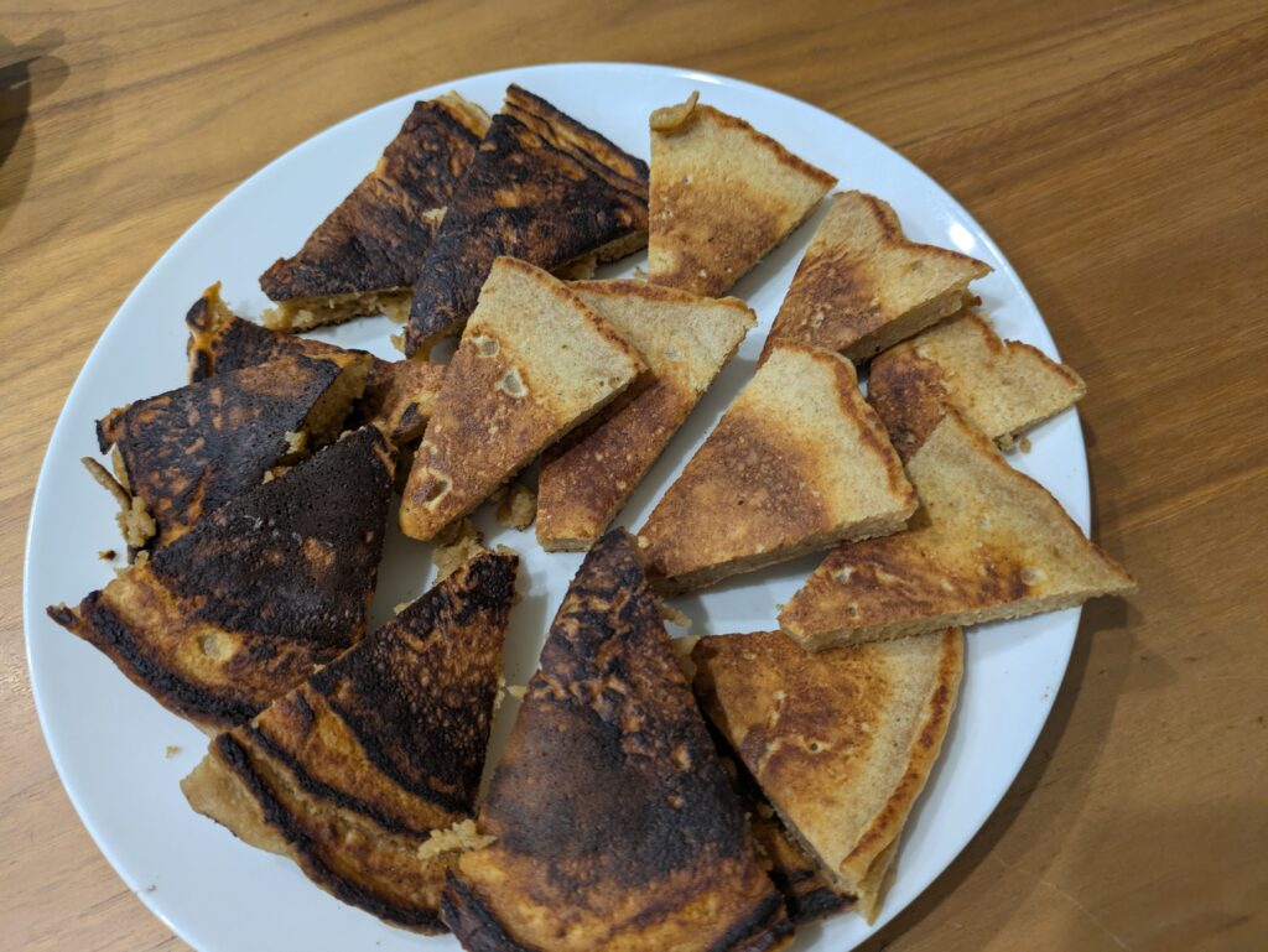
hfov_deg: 69.4
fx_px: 916
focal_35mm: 25
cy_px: 476
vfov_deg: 54.9
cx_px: 634
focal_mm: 5.43
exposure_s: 1/60
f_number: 1.89
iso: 204
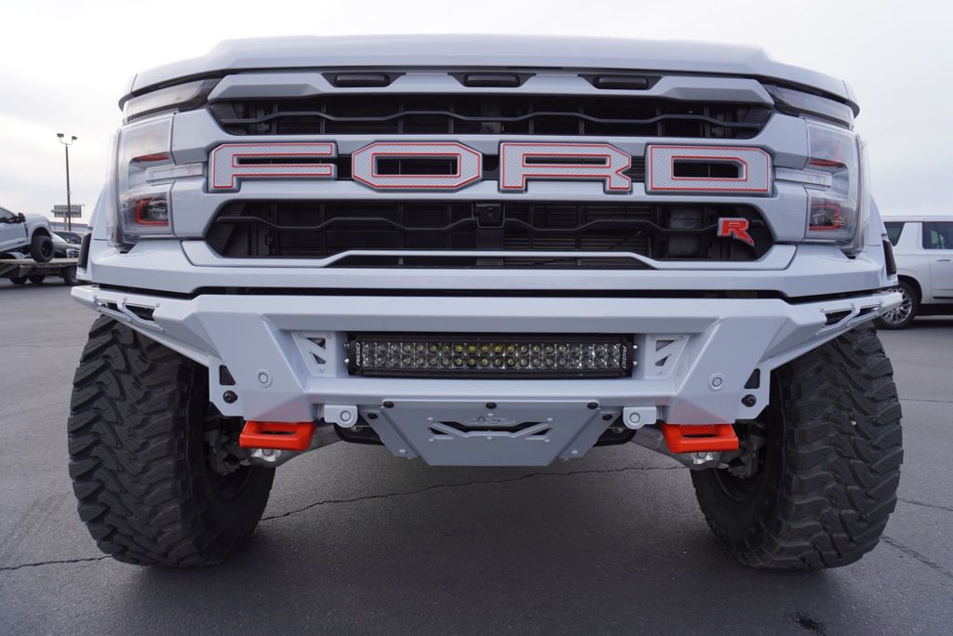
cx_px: 476
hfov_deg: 73.7
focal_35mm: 24
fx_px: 636
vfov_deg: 53.2
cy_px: 318
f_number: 5.6
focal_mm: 16
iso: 100
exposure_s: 1/125
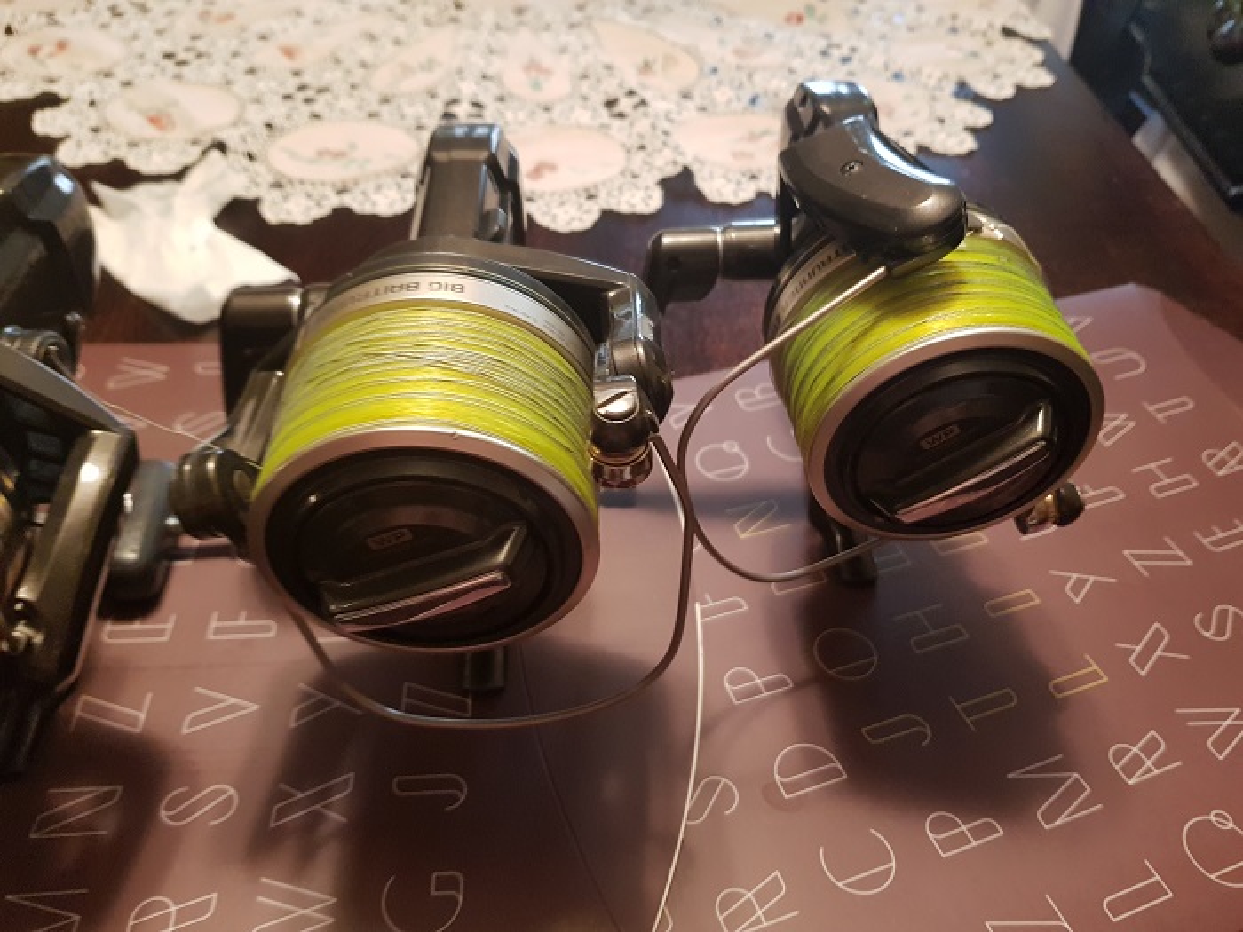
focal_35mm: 26
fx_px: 934
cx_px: 622
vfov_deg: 53.1
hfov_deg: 67.3
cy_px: 466
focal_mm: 4.2
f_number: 1.7
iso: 250
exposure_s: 1/33
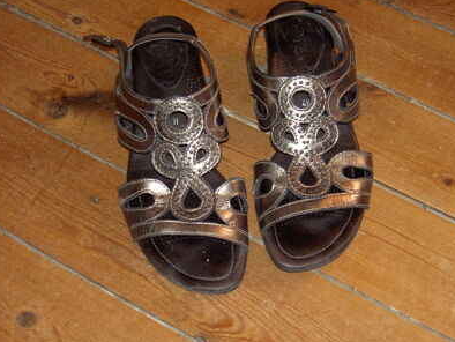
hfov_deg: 28.9
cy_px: 166
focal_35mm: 67
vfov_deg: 22.0
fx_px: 881
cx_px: 247
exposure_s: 1/60
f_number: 3.3
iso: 200
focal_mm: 11.3
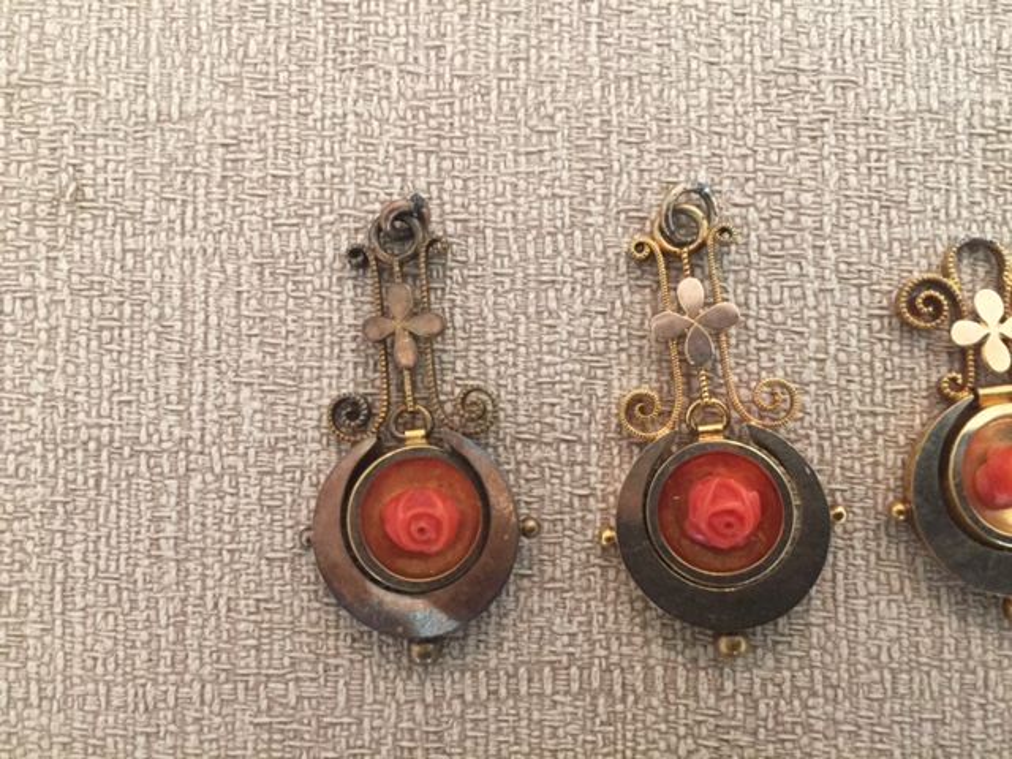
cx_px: 506
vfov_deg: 48.2
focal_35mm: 29
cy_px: 380
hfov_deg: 61.7
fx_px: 848
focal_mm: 4.15
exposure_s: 1/30
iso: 200
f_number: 2.2
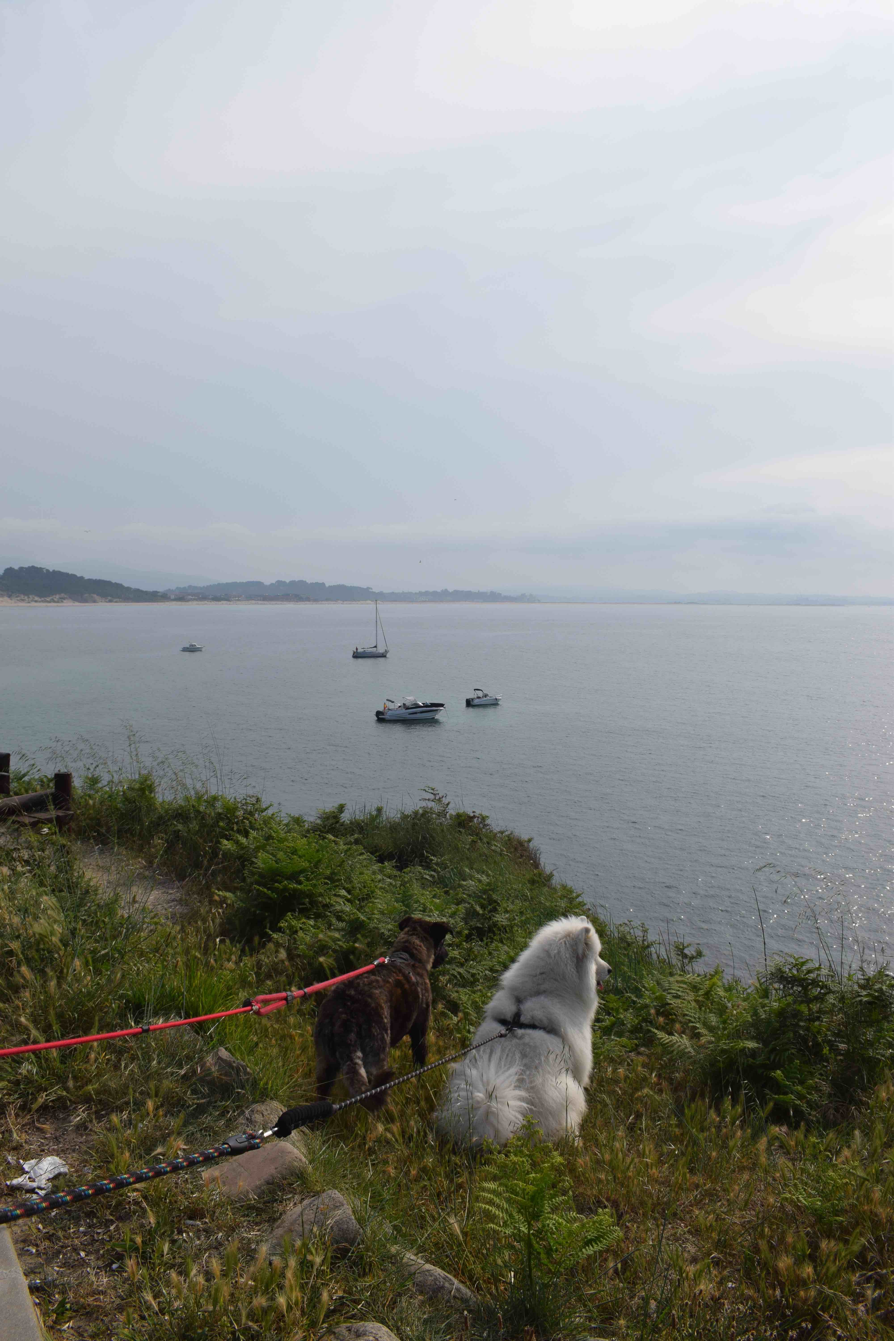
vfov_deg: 67.4
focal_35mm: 27
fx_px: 1006
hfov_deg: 47.9
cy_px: 670
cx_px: 447
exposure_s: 1/400
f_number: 10
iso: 200
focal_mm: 18
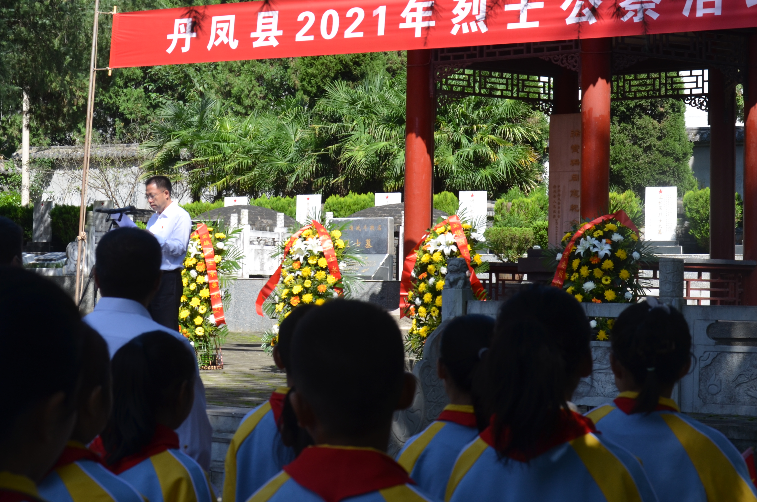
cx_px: 285
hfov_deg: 29.2
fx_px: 1448
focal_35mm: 69
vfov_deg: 19.6
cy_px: 189
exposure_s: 1/250
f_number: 8
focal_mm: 34
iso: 180
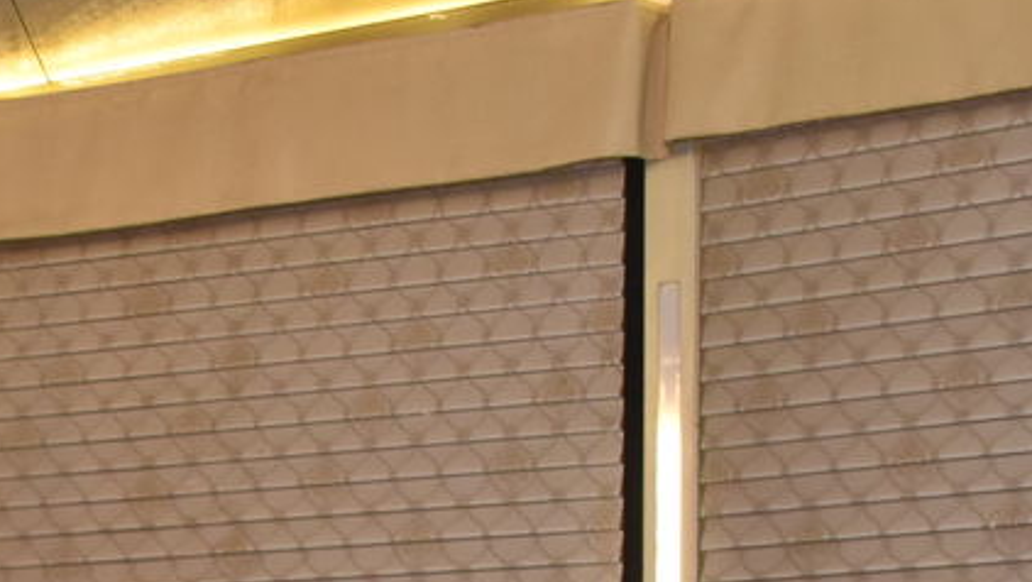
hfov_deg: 16.5
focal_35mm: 125
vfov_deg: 9.2
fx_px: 3423
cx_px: -166
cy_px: 1124
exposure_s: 1/60
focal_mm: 24
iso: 1400
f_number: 4
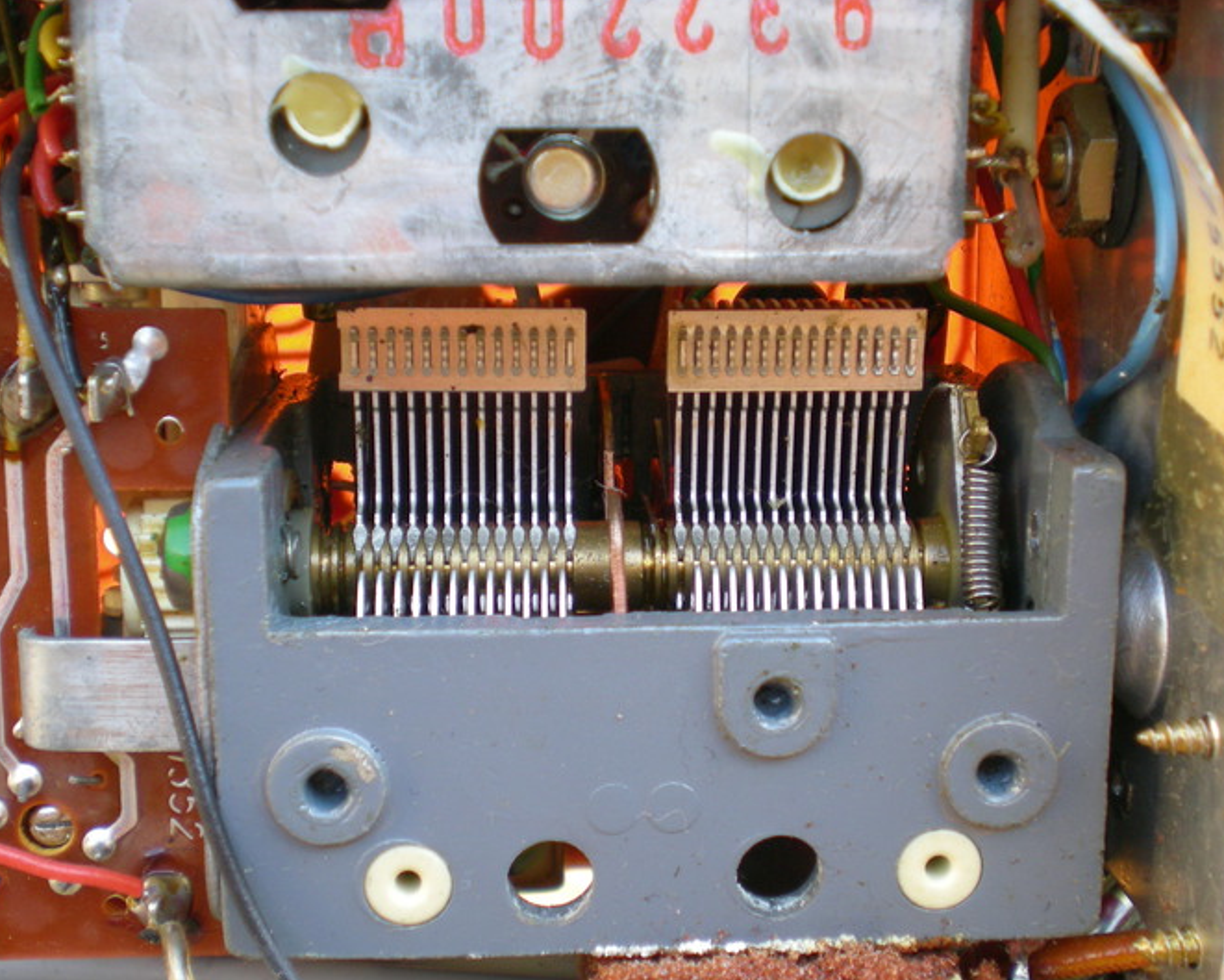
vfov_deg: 29.1
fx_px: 1884
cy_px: 547
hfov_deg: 36.0
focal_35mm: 52
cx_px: 630
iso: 102
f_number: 3.5
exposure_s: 1/55.3
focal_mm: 7.4
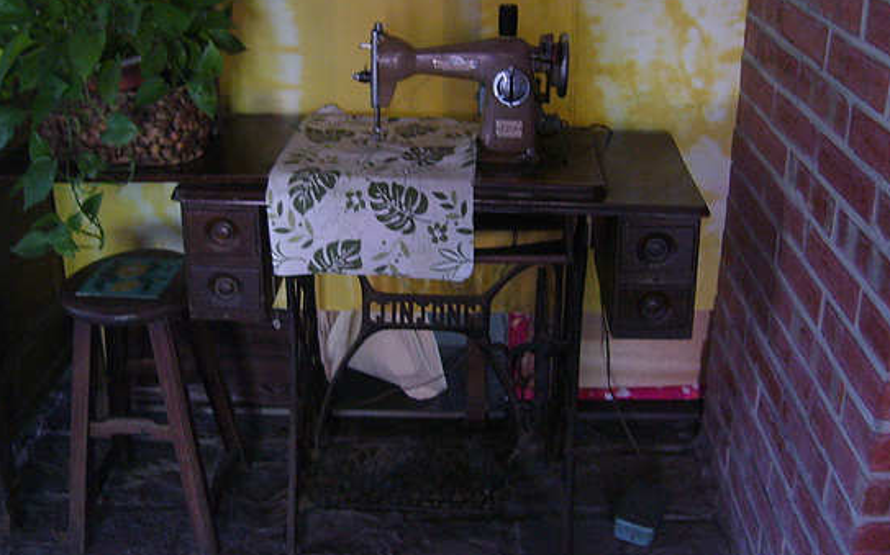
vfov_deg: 31.1
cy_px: 214
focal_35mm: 41
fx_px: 994
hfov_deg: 48.2
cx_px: 410
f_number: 2.8
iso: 200
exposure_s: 1/8
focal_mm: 5.8
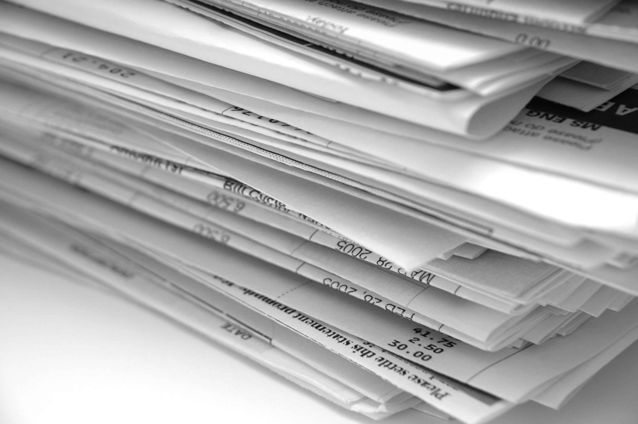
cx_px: 319
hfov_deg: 19.5
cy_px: 212
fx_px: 1859
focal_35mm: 105
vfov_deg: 13.0
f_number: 6.3
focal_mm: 70
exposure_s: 1/60
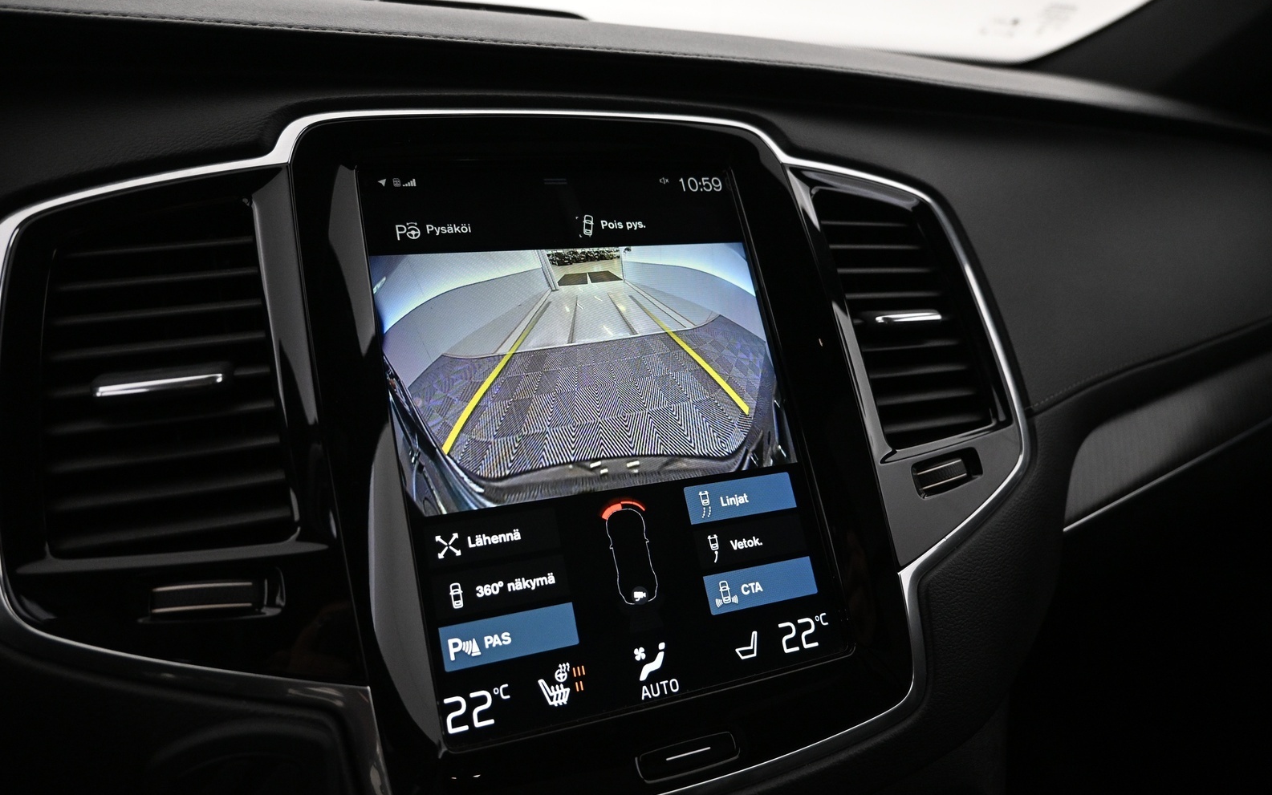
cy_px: 426
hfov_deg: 72.5
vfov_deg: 49.3
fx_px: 867
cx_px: 624
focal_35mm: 25
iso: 1600
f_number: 3.5
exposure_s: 1/60
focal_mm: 16
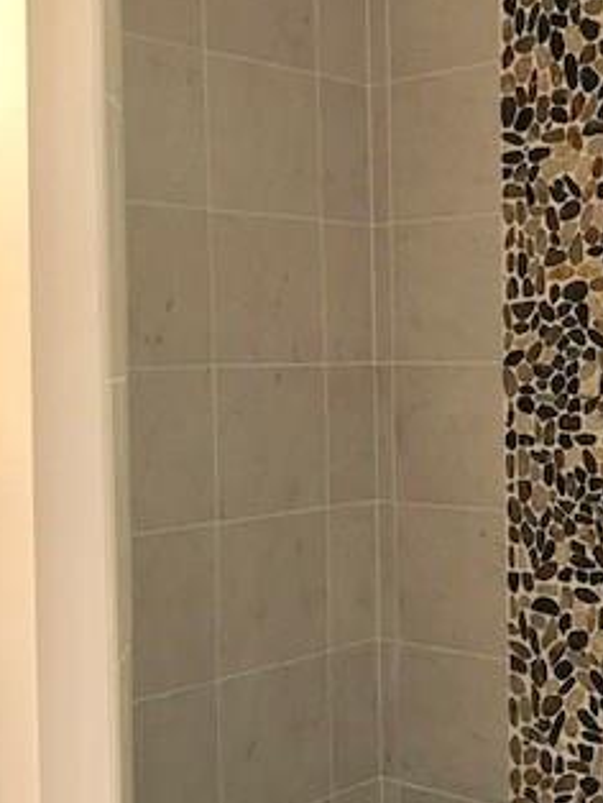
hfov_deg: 25.5
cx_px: 432
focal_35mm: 57
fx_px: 1322
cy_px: 394
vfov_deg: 33.8
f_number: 1.8
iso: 40
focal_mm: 3.99
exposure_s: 1/17
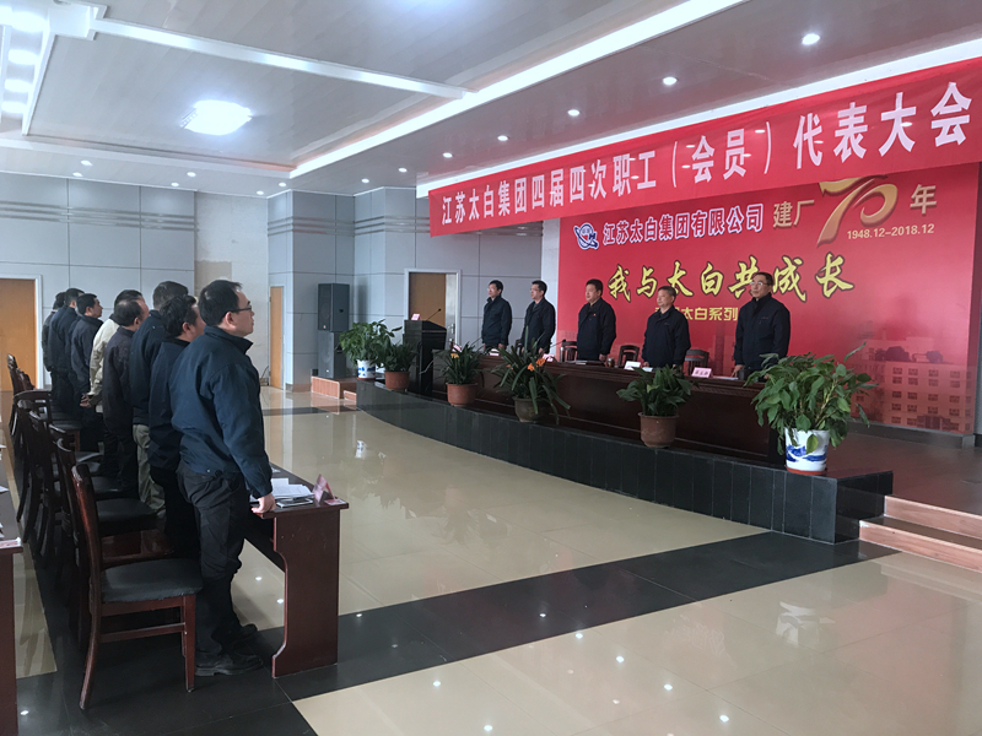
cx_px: 491
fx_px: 794
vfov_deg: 49.7
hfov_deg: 63.4
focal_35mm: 28
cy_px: 368
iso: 50
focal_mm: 3.99
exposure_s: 1/17
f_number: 1.8
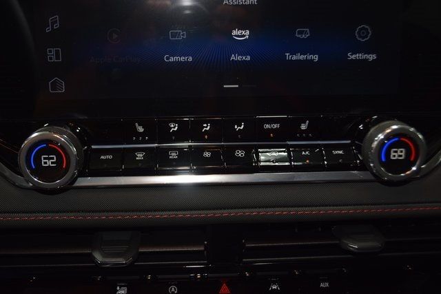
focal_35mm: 44
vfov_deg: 30.9
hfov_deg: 45.0
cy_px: 147
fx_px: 533
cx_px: 220
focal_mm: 29
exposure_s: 1/30
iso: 450
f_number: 4.5
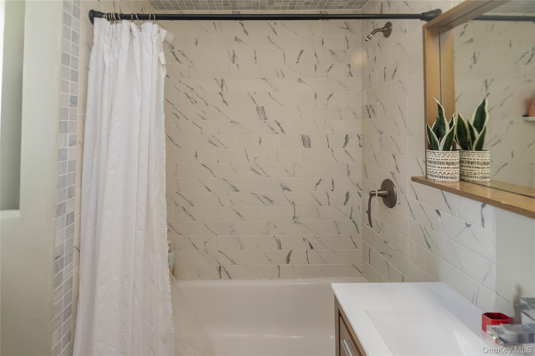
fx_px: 223
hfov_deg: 100.4
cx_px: 268
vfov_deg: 77.3
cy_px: 178
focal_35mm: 15
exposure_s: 1/60
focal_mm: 10
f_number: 5.6
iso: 1800
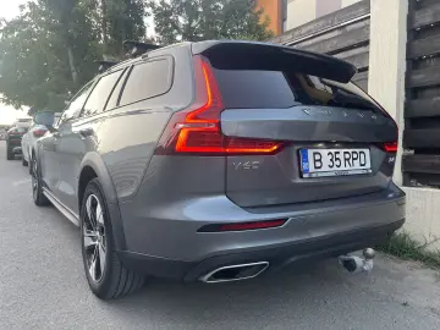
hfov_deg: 69.4
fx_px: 318
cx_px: 220
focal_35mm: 25
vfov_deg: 54.9
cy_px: 165
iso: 125
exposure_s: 1/121
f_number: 1.6
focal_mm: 5.1
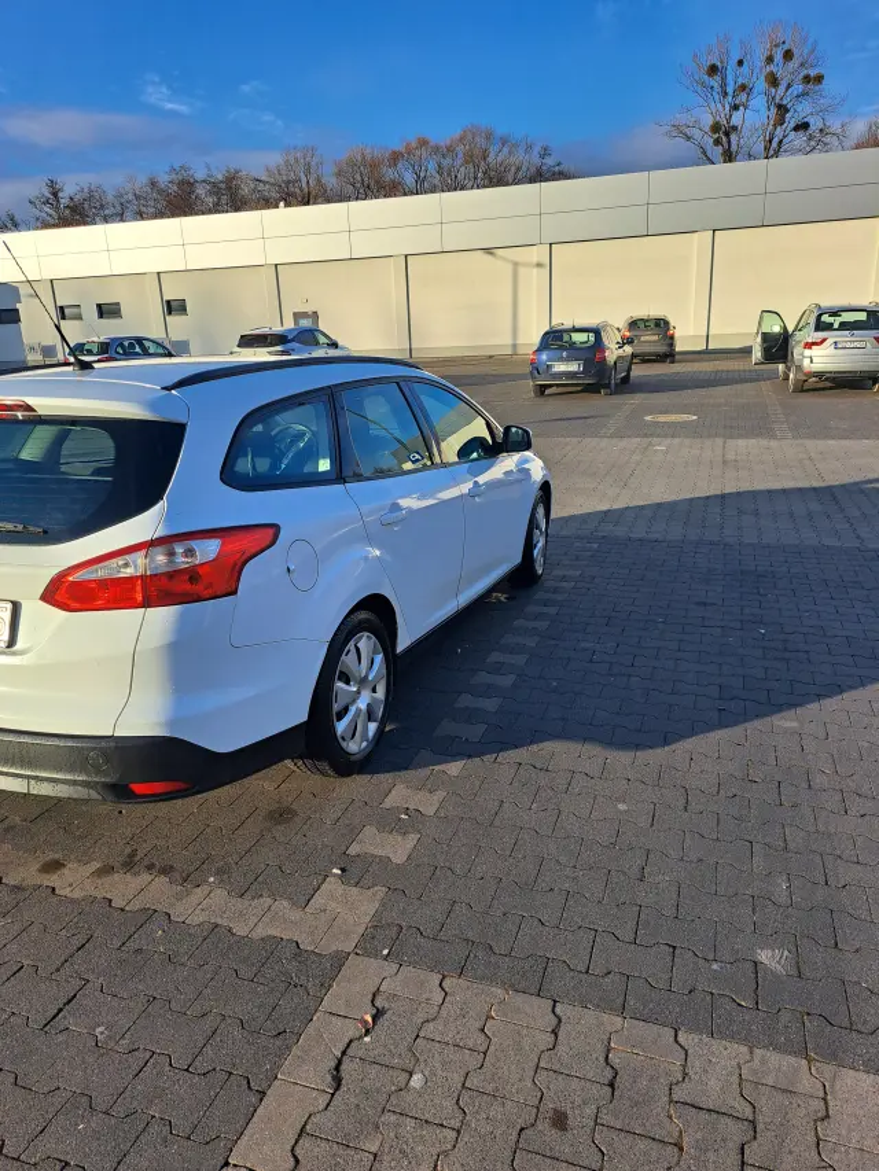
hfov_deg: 56.8
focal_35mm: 24
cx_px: 440
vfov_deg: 71.6
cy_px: 586
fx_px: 812
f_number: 1.8
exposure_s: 1/1091
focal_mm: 5.23
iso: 50
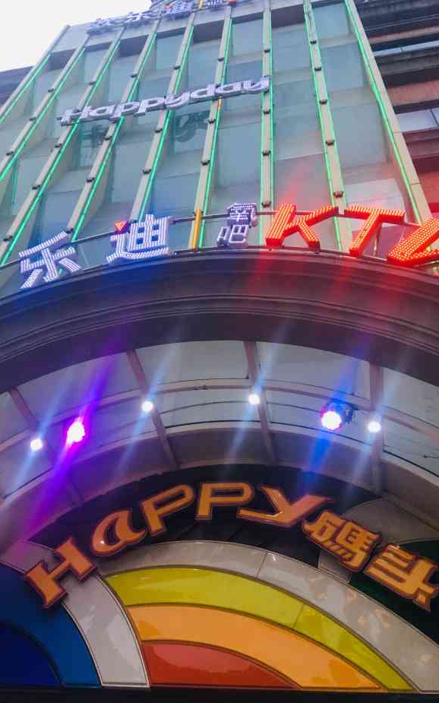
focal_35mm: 31
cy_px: 351
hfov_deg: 40.5
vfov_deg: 61.2
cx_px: 192
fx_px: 594
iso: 50
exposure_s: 1/33
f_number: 2.2
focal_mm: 4.15
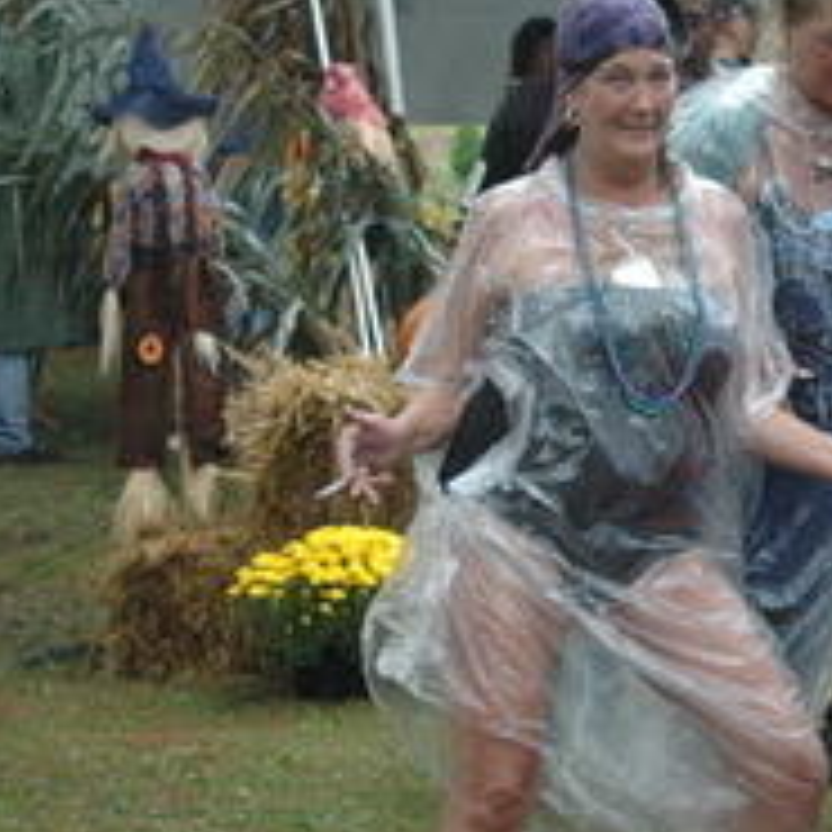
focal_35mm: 154
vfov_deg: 11.3
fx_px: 4200
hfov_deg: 11.3
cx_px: 702
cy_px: 474
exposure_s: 1/200
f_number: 7.1
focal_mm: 35
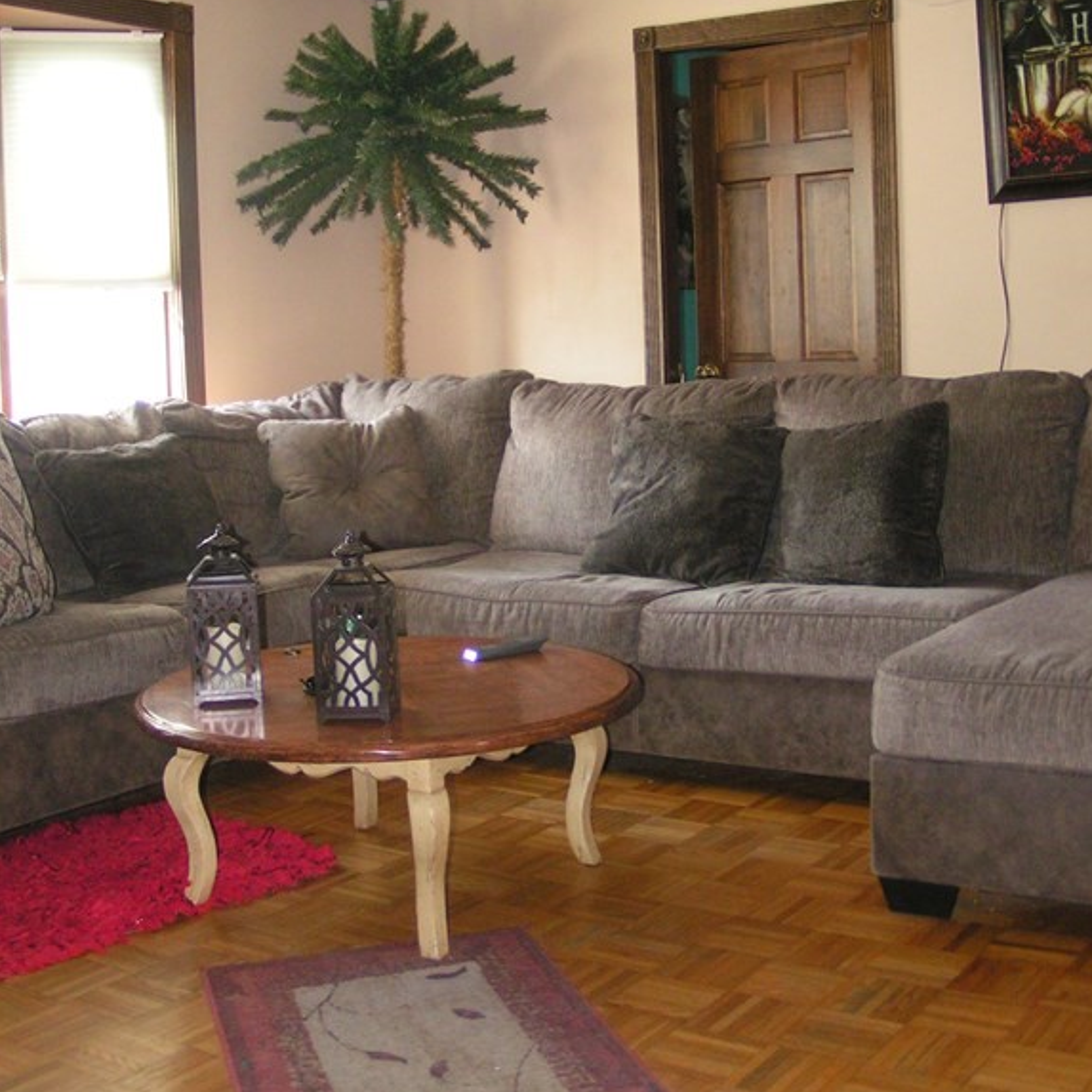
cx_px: 547
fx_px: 1606
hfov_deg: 37.6
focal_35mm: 45
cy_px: 488
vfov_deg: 37.5
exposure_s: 1/40
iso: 200
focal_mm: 5.8
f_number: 2.8
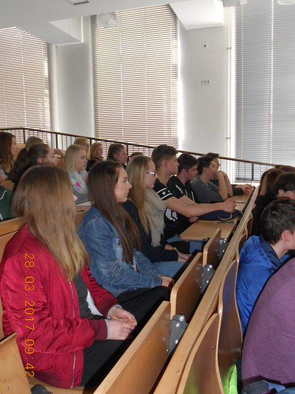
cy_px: 197
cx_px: 148
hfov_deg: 44.2
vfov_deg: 56.8
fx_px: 363
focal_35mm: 32
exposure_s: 1/30
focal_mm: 5.8
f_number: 3.6
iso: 250
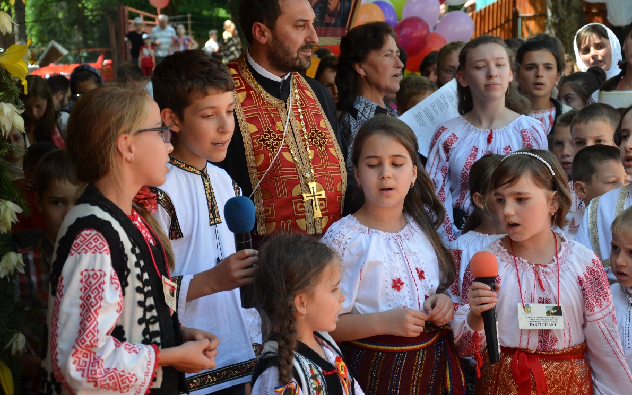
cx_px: 318
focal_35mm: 77
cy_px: 189
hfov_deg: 26.8
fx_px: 1327
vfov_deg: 16.9
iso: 100
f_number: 5
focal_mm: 50
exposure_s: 1/100
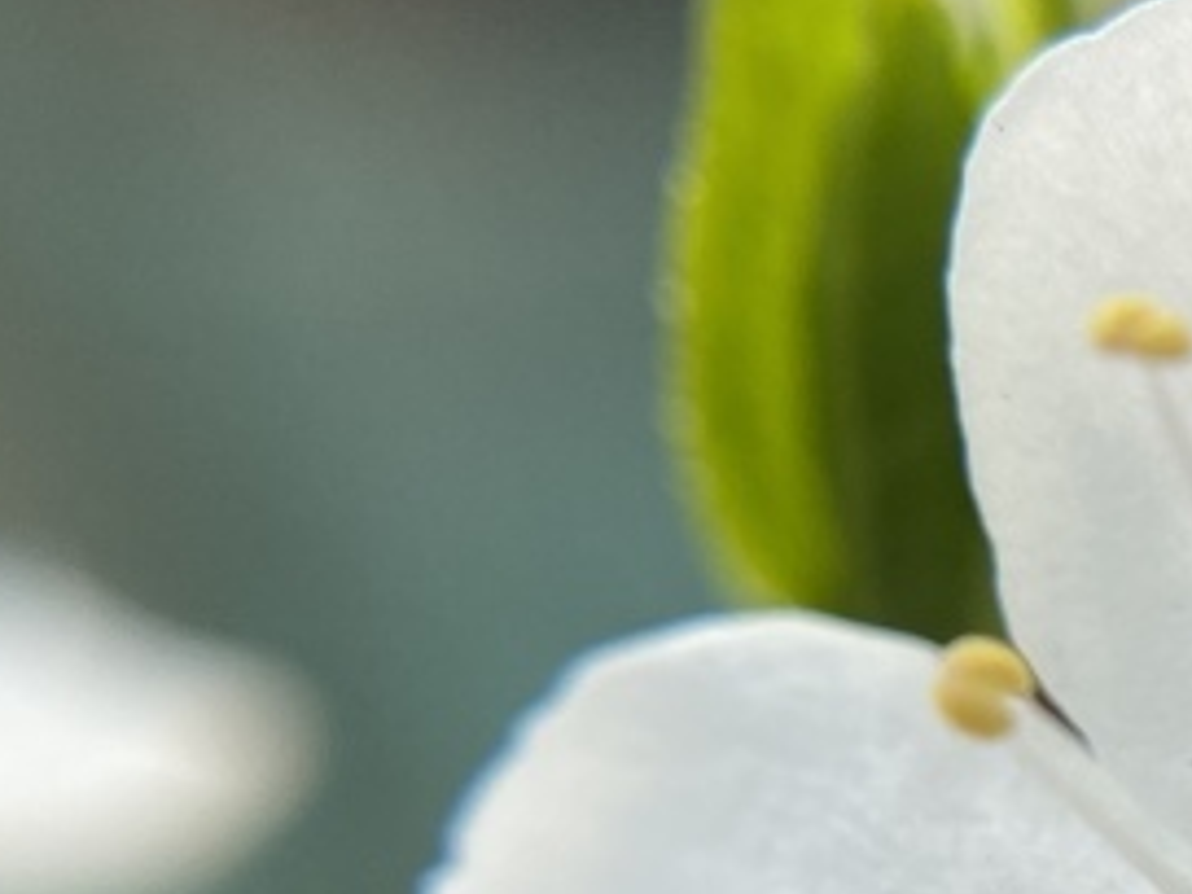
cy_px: 1061
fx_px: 3375
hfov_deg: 18.0
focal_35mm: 98
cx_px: 1757
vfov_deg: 14.6
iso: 32
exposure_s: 1/1965
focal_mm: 4.25
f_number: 1.8
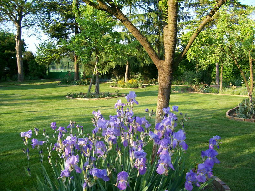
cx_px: 128
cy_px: 96
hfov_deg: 54.0
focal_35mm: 34
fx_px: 250
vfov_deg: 41.8
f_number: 2.7
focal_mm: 5.6
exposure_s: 1/303
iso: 80
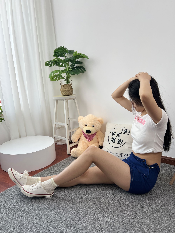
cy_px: 116
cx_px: 88
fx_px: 175
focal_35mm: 26
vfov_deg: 67.3
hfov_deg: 53.1
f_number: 1.5
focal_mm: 5.7
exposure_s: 1/228
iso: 40
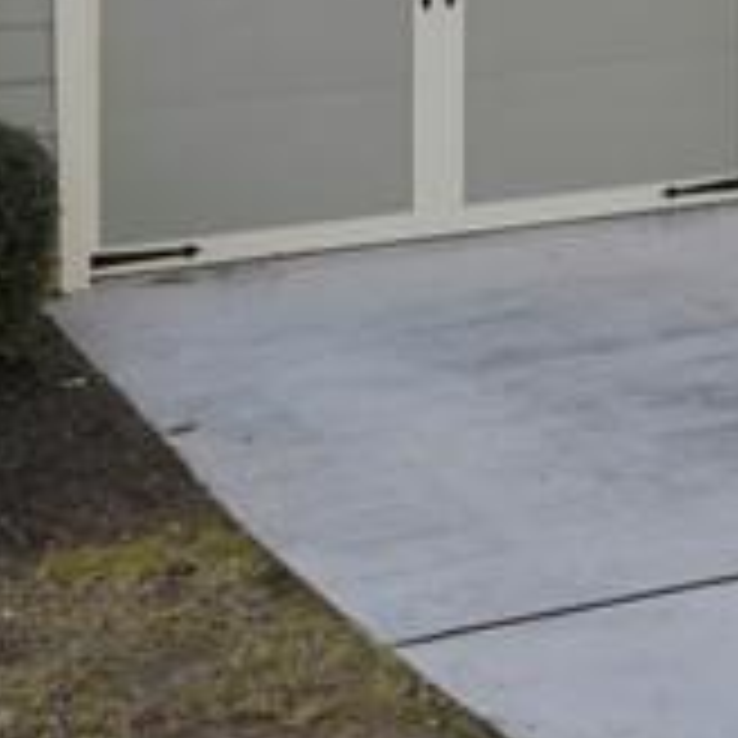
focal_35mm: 132
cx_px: 1332
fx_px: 3184
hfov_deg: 12.1
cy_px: -544
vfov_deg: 12.2
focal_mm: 12.3
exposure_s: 1/120
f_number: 4.5
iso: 100
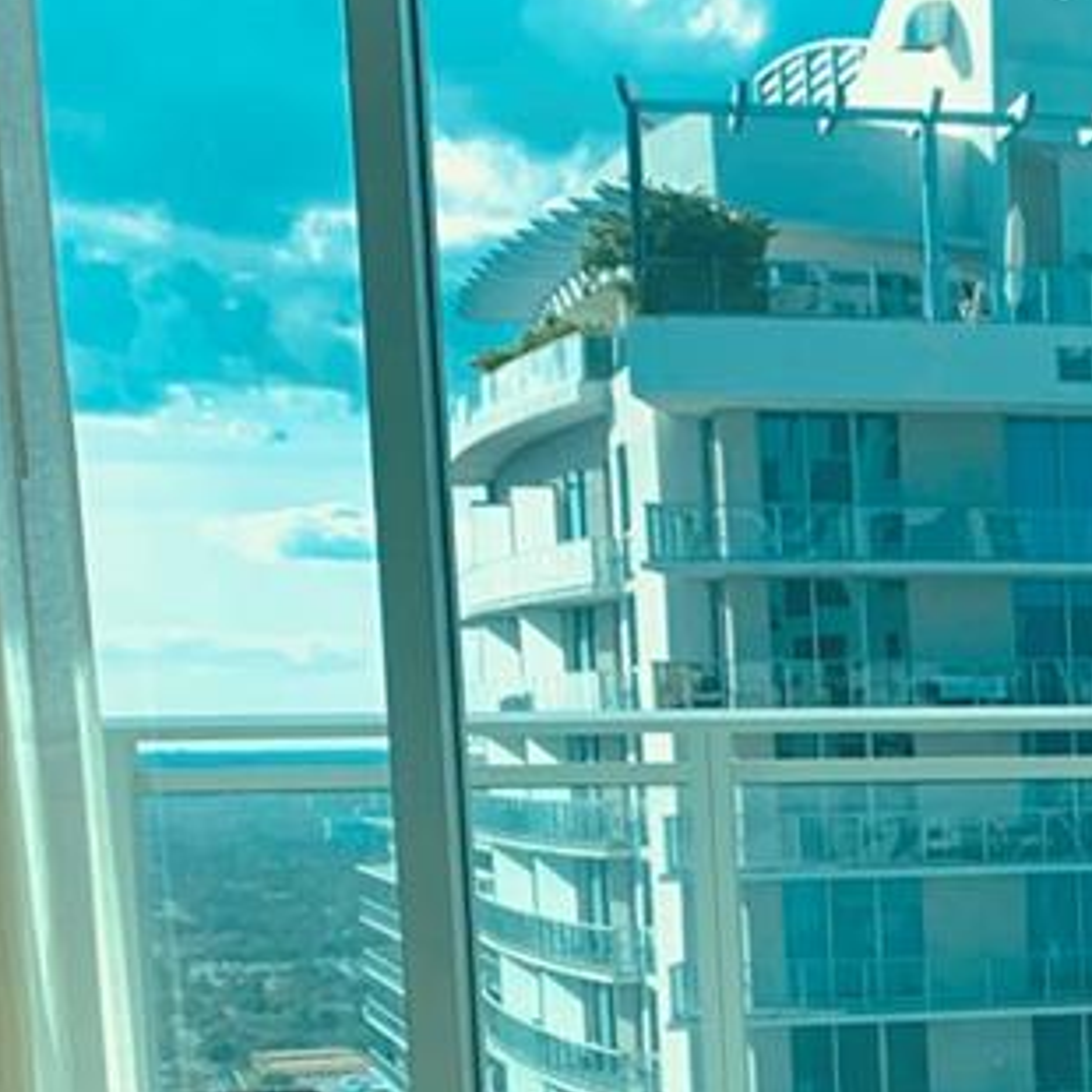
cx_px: 1522
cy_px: 1184
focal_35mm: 89
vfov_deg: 18.8
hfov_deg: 17.9
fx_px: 3176
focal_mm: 4.25
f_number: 1.8
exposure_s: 1/1088
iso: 25
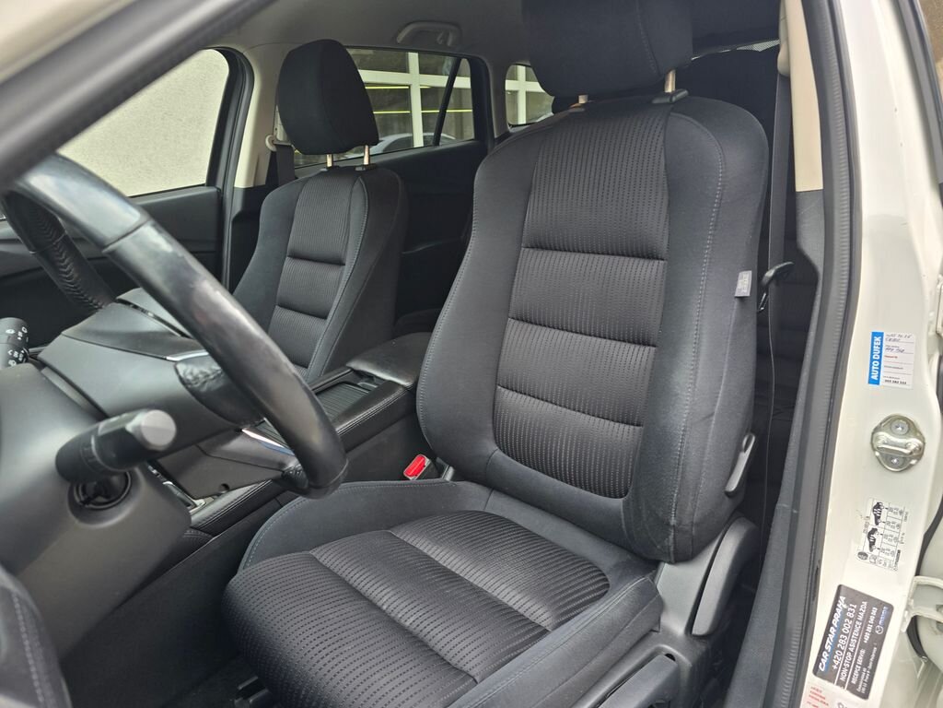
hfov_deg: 73.9
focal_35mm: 23
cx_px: 472
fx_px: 627
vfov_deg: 58.9
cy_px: 354
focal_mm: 6.3
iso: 80
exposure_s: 1/180
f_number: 1.7
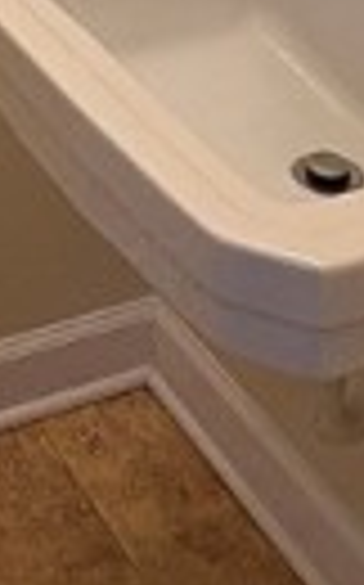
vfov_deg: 19.9
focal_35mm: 88
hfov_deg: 13.5
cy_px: -333
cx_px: -256
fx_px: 1400
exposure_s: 1/120
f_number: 2.2
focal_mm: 2.22
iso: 80
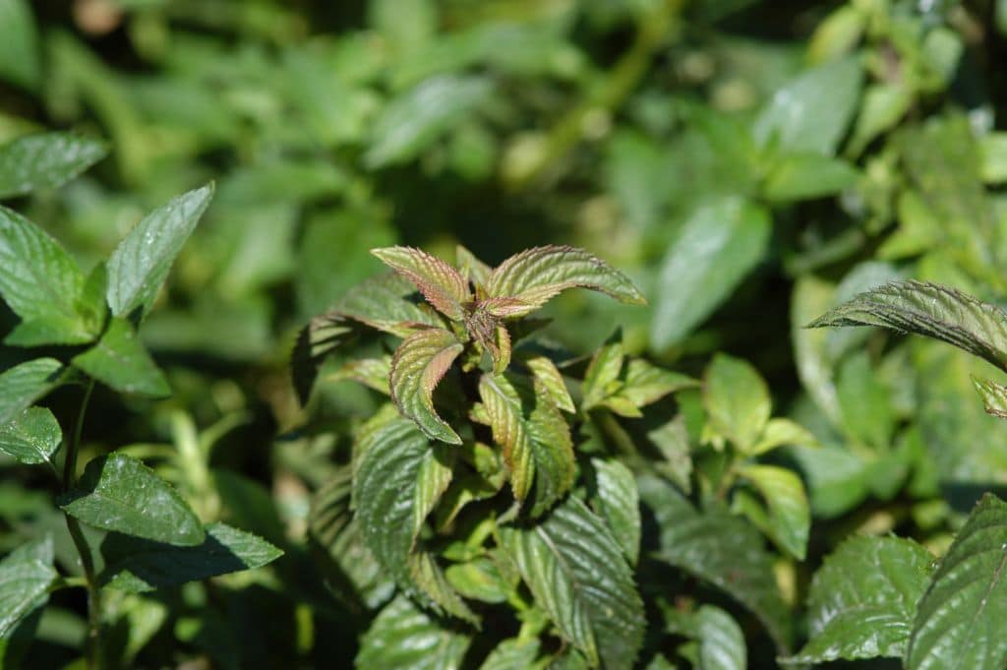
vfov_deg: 8.7
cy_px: 335
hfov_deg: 13.1
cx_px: 504
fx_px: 4402
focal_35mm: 158
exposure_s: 1/640
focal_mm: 105
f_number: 6.3
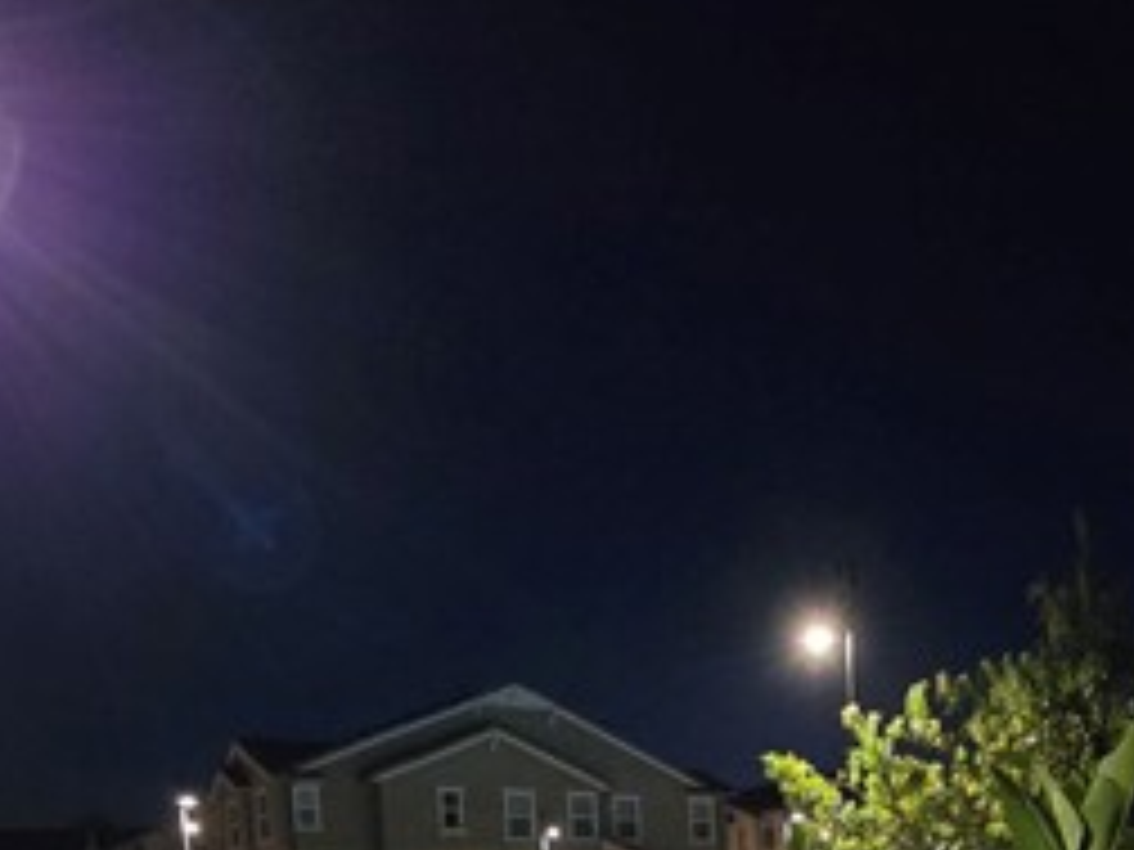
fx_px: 1081
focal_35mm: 33
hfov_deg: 54.1
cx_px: 770
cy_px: 1039
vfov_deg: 34.0
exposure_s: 1/24
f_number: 2.2
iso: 1250
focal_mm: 2.2
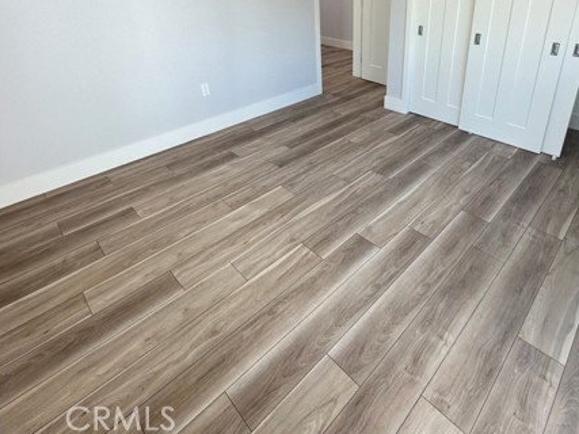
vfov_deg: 60.2
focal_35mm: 21
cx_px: 340
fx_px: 351
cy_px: 113
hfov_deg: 78.3
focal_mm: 2.22
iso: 125
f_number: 2.2
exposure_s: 1/120
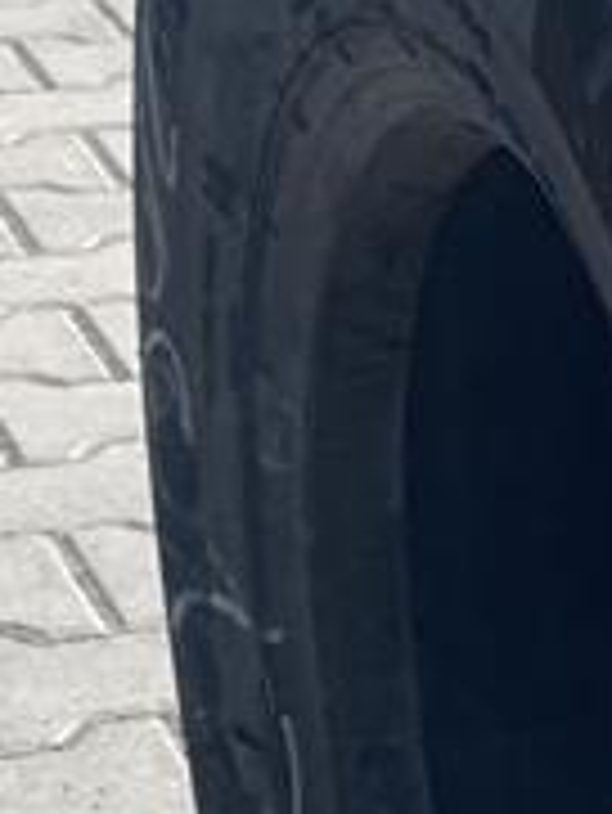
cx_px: 1287
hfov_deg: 9.4
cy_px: 895
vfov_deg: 13.2
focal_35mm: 147
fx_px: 3461
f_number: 1.8
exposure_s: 1/1585
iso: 32
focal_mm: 4.25
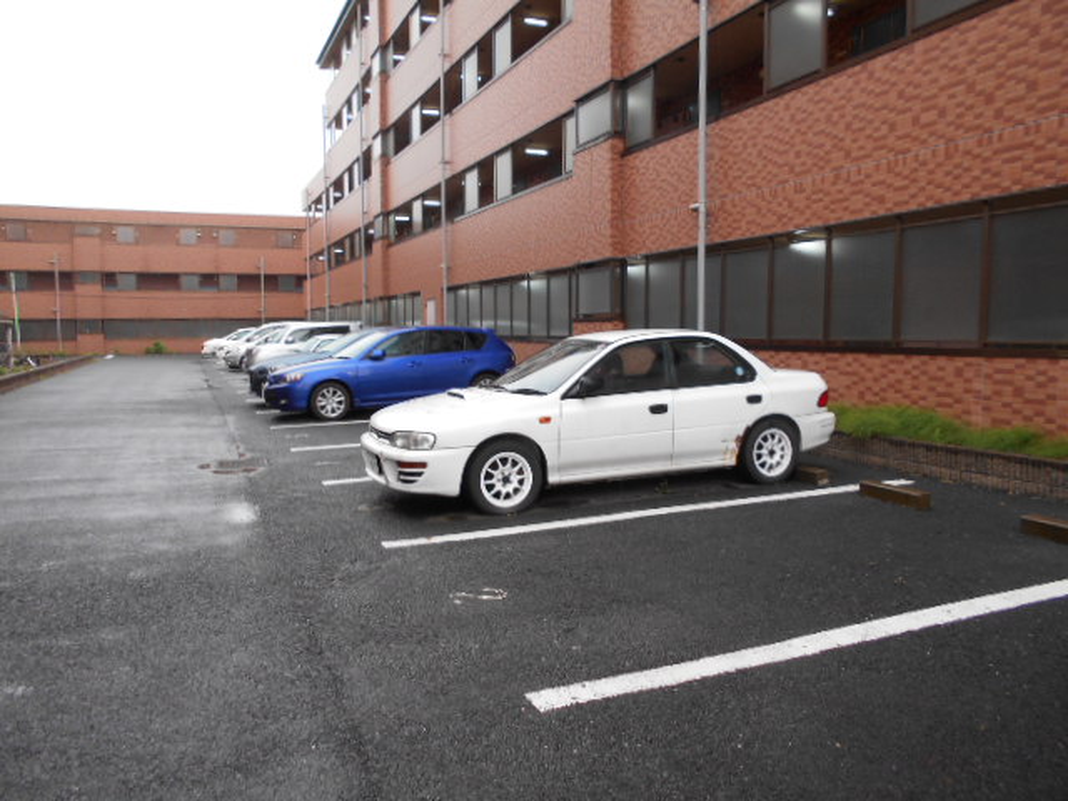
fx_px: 802
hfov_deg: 67.3
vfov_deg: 53.1
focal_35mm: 26
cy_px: 400
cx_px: 534
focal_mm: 4.6
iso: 80
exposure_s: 1/40
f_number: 3.2
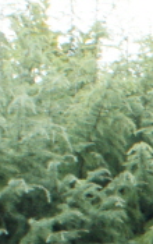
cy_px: 363
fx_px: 1541
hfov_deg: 5.2
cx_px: 526
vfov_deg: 8.8
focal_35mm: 232
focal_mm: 26
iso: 400
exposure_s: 1/50
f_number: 11
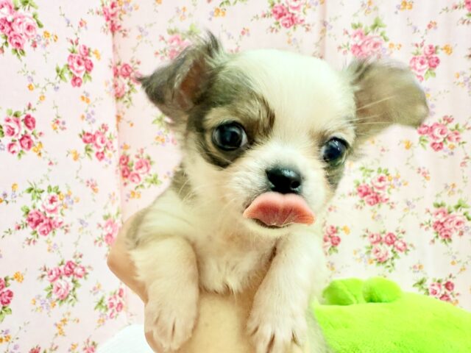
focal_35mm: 24
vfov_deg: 56.8
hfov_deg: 71.6
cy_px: 176
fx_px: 327
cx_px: 236
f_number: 2.2
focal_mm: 2.22
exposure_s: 1/100
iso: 250
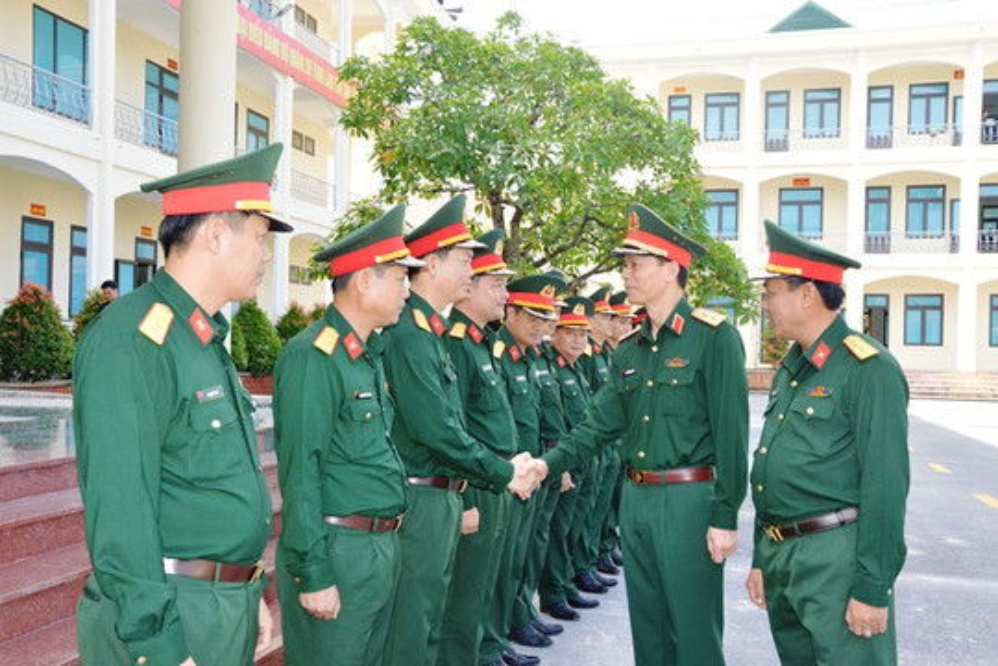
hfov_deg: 51.3
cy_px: 333
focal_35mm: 38
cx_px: 499
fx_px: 1040
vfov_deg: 35.5
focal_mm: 25
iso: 800
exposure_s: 1/200
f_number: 7.1
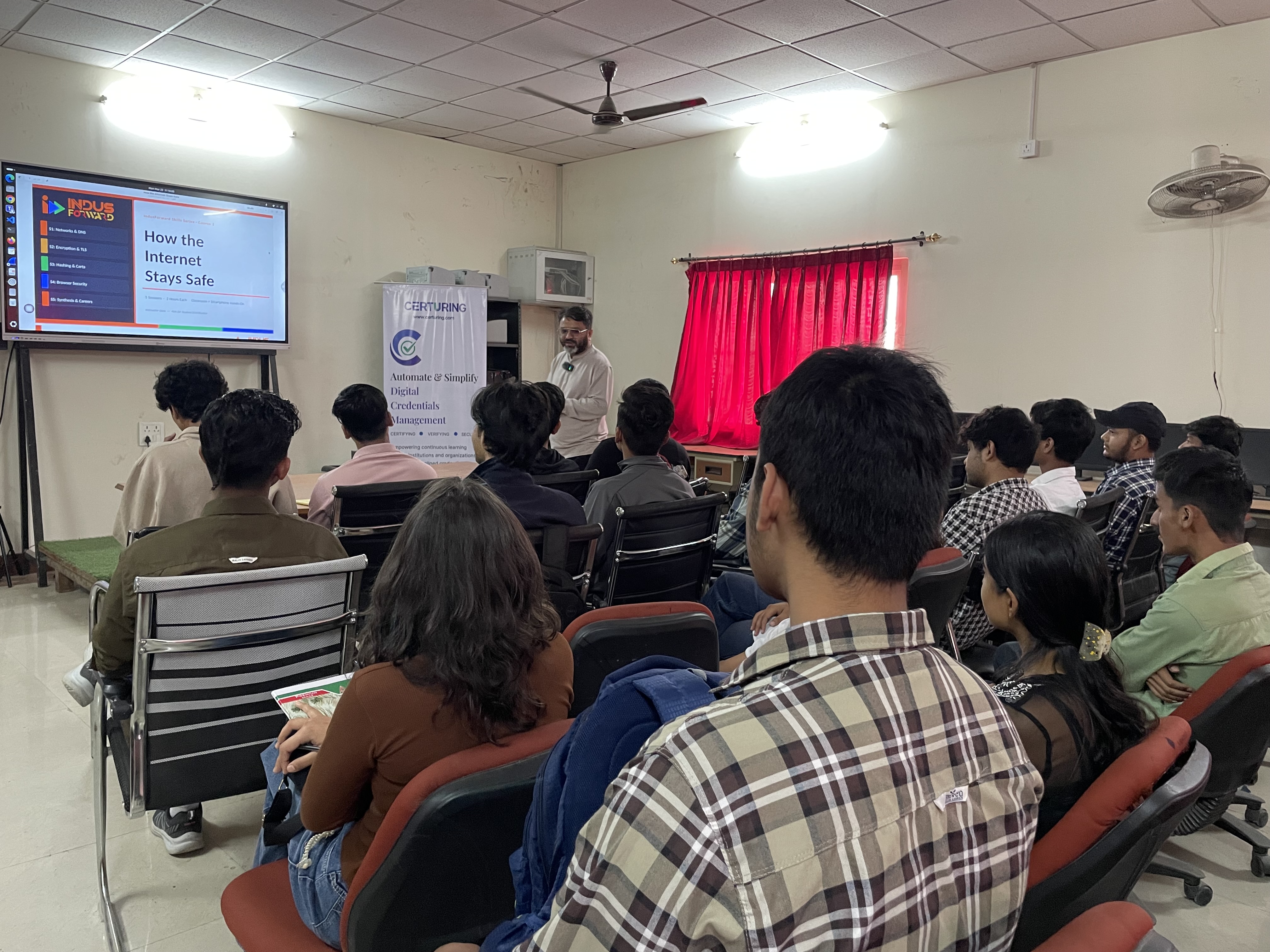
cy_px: 476
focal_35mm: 26
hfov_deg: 67.3
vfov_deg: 53.1
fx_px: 954
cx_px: 635
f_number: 1.6
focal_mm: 4.2
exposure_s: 1/50
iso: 320
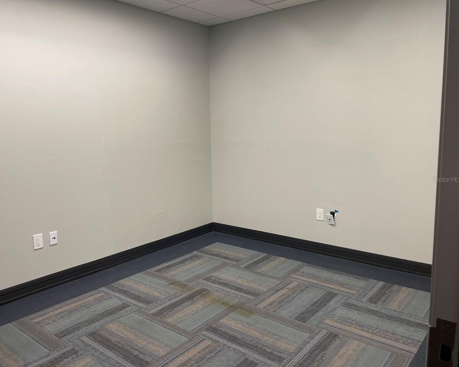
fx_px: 380
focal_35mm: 28
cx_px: 210
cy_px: 179
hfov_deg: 62.1
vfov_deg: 51.5
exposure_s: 1/103
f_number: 1.6
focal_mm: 4.2
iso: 100
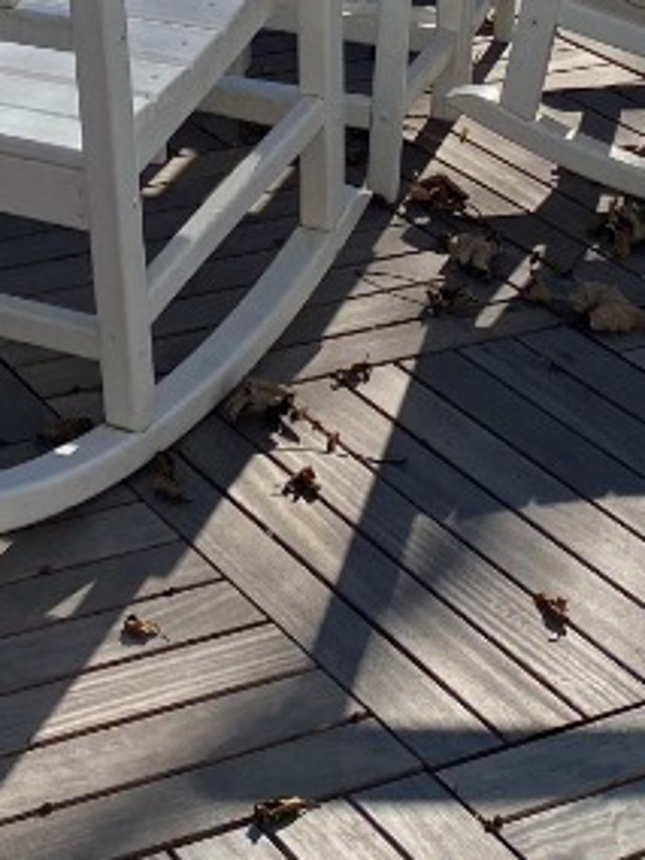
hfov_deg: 14.8
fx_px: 2460
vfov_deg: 18.4
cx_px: 88
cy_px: -282
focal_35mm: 99
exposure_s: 1/4115
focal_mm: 4.25
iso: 32
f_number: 1.8
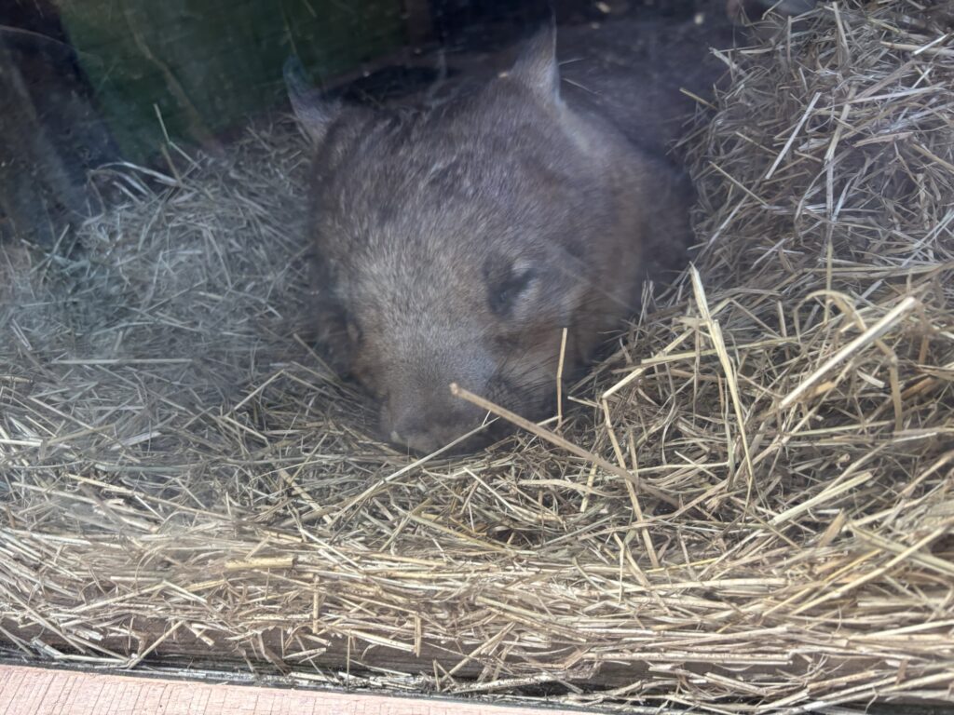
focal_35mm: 26
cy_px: 358
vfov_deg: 53.1
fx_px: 717
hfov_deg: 67.3
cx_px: 477
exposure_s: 1/60
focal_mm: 5.96
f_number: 1.6
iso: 160
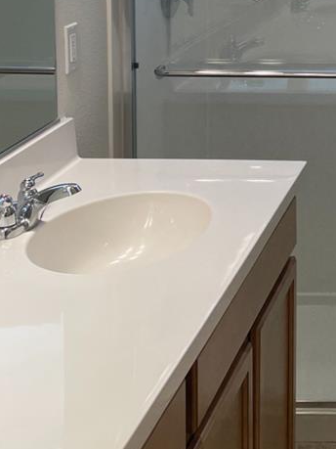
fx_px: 1101
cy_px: 0
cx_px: 531
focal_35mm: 85
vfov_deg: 22.2
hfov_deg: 15.7
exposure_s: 1/120
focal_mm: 4.2
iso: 40
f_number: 1.6
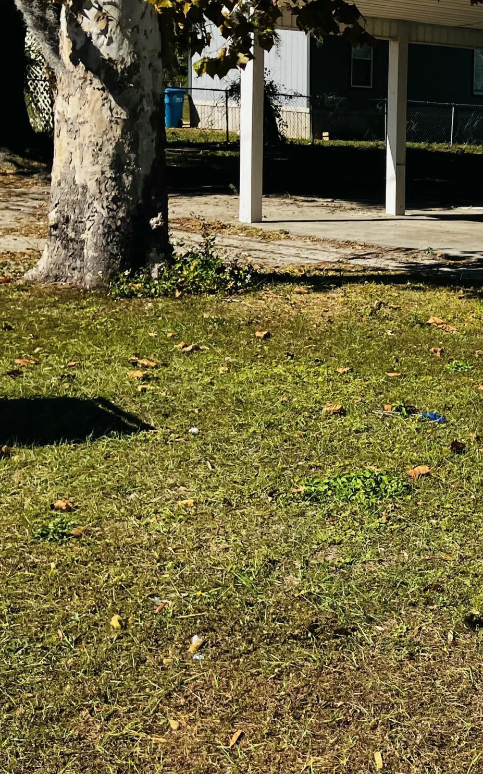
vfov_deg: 33.8
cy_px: 283
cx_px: 725
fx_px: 1264
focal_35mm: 60
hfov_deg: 19.0
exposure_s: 1/3745
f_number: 1.8
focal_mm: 3.99
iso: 32
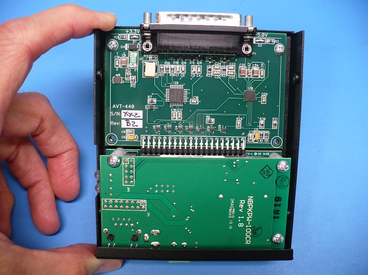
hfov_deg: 50.2
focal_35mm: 37
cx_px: 184
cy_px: 138
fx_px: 393
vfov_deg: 38.6
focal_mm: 6.1
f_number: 2.8
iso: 200
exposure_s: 1/15
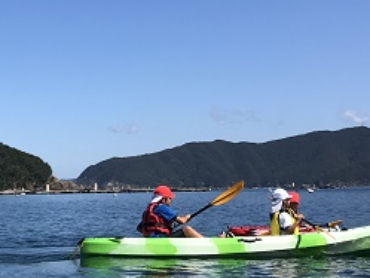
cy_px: 12
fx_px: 770
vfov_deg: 19.9
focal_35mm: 72
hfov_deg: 26.8
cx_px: 110
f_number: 1.8
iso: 20
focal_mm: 3.99
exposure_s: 1/2907
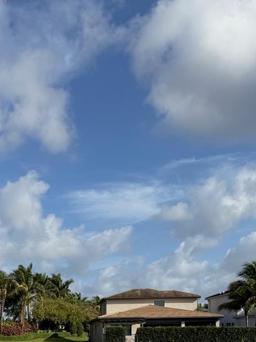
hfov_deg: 27.4
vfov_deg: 32.8
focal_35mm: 52
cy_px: 367
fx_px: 513
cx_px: 47
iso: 80
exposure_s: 1/7353
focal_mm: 6.76
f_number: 1.78
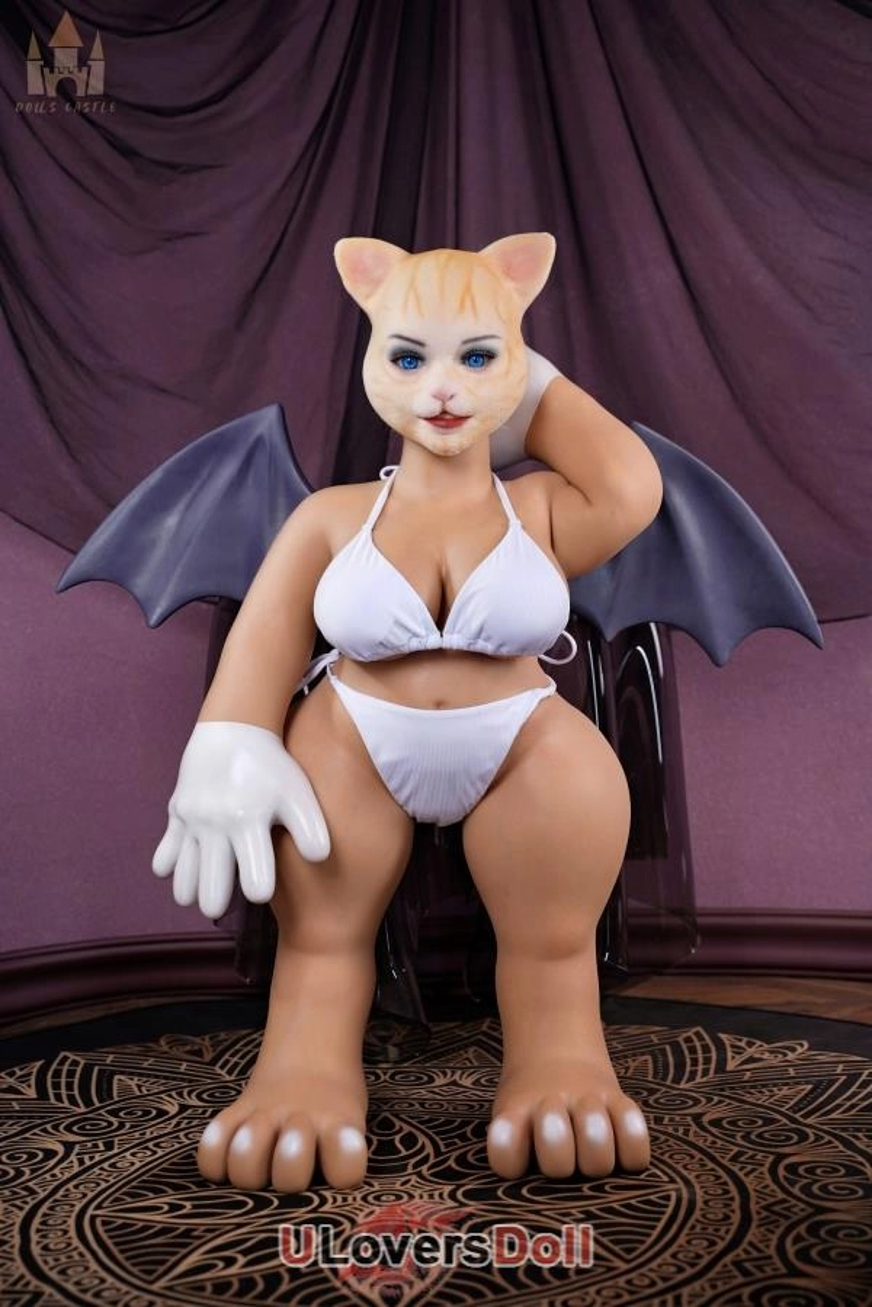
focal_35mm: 48
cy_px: 654
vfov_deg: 41.1
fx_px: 1744
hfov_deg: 28.1
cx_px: 436
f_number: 3.2
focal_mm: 48
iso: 80
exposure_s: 1/50
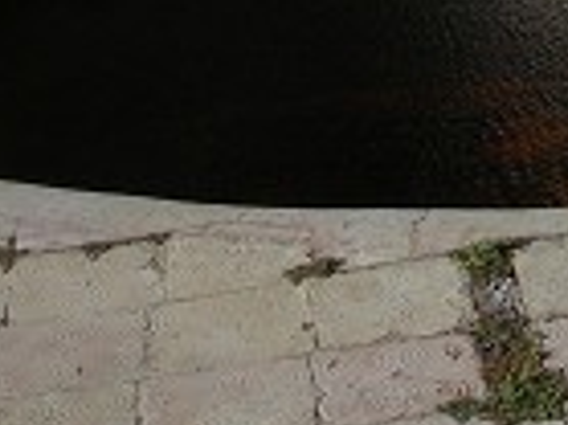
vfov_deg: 11.0
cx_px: 801
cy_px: -135
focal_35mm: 131
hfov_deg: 14.3
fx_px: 2148
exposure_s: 1/560
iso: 50
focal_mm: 6.3
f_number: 5.6
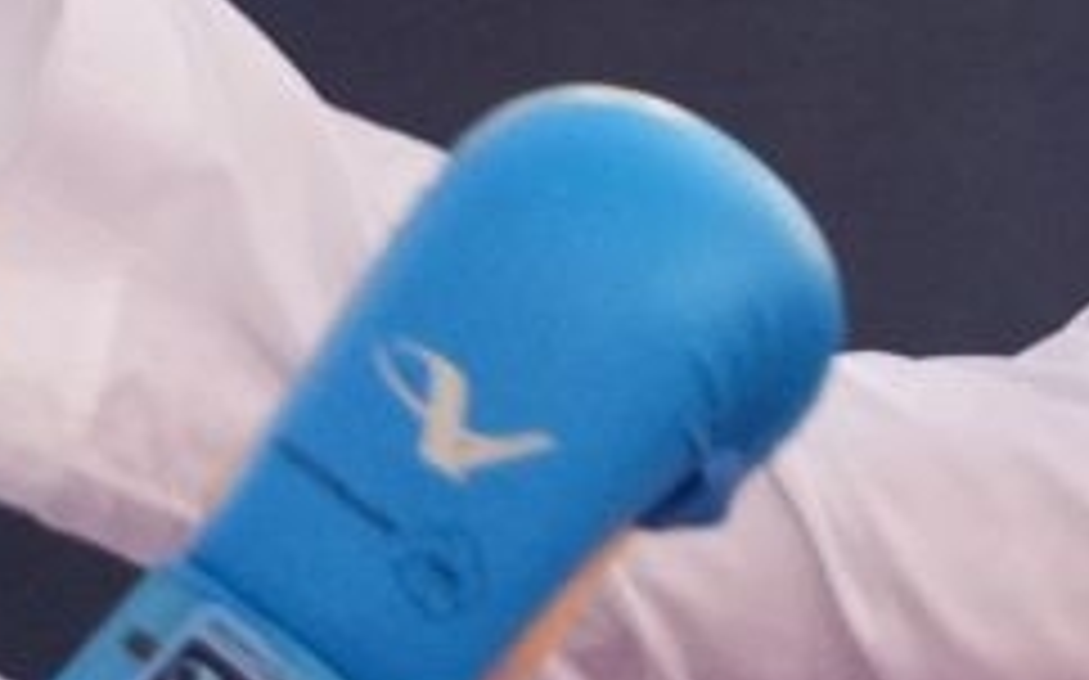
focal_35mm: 2271
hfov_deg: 0.9
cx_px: 1917
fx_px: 67369
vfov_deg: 0.6
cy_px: 1905
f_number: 2.8
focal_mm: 200
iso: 2500
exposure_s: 1/1000
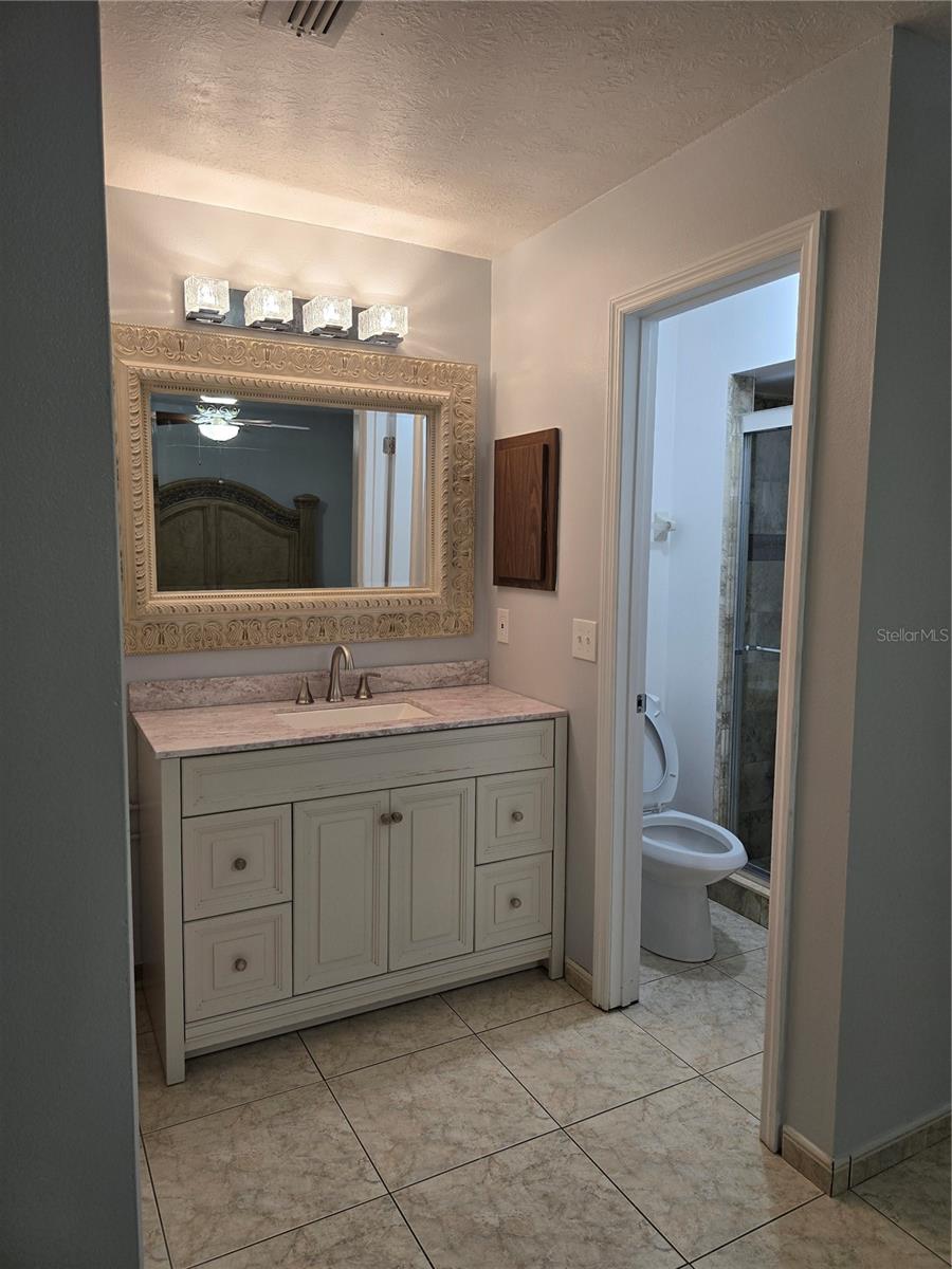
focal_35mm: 23
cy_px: 634
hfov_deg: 58.9
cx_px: 476
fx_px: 843
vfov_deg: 73.9
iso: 100
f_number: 1.7
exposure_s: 1/120
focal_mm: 6.3
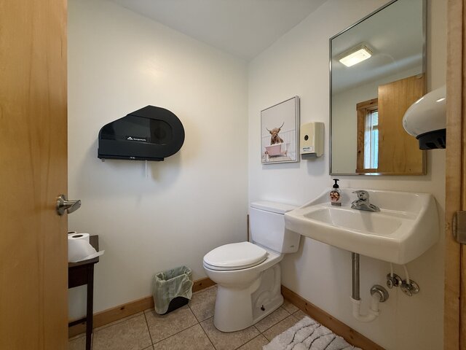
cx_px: 233
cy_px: 175
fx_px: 188
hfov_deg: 102.1
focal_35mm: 14
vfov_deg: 85.7
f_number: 2.2
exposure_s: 1/60
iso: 320
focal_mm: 2.22
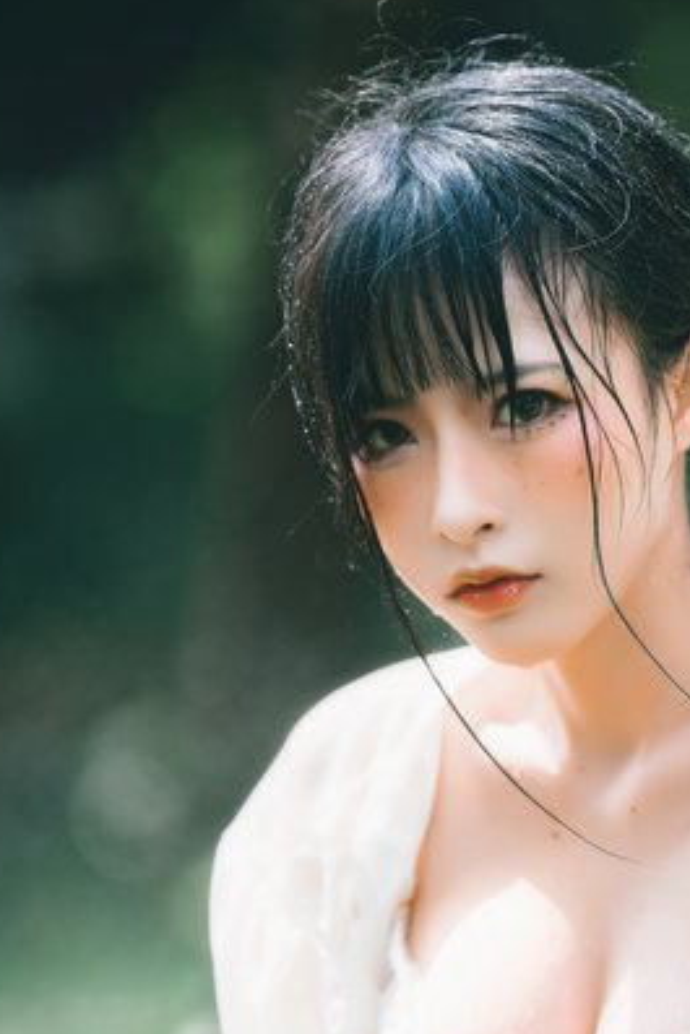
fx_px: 8789
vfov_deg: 6.7
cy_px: 779
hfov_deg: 4.5
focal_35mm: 306
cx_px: 534
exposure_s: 1/1600
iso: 100
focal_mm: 135
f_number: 1.8
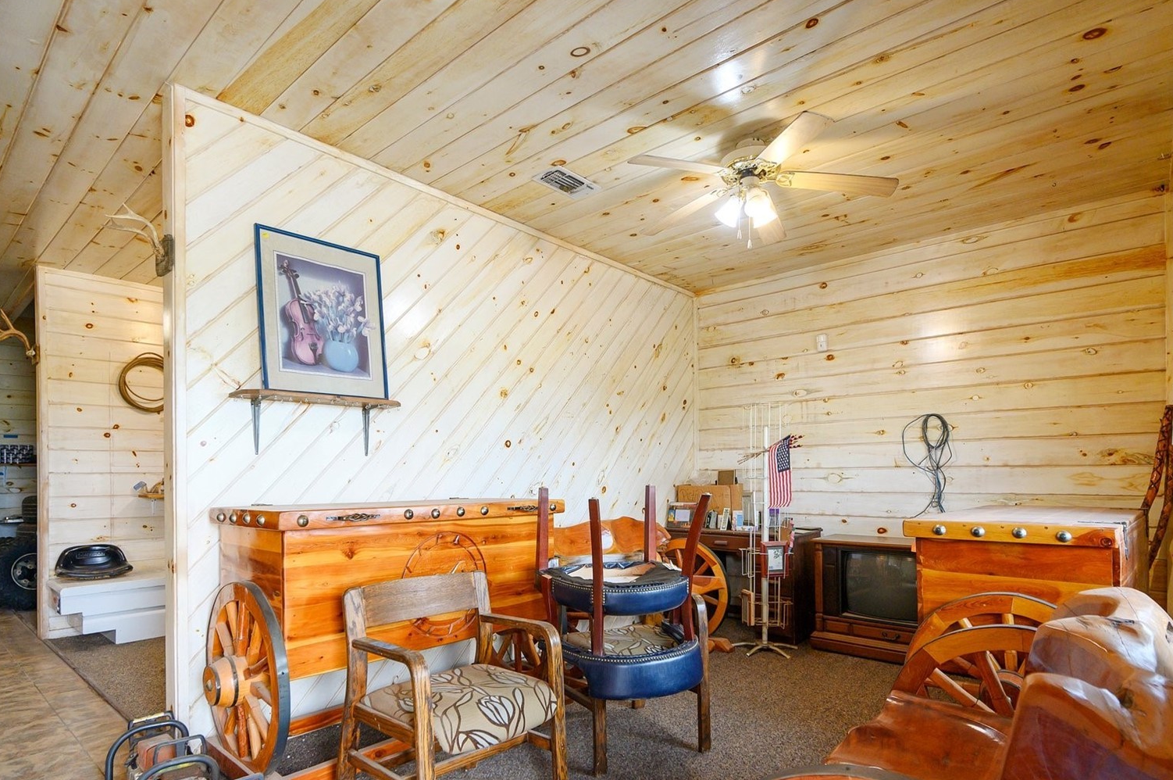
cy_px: 472
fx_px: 618
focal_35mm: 19
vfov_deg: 63.8
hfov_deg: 87.0
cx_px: 576
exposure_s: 1/40
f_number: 4
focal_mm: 14
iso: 640
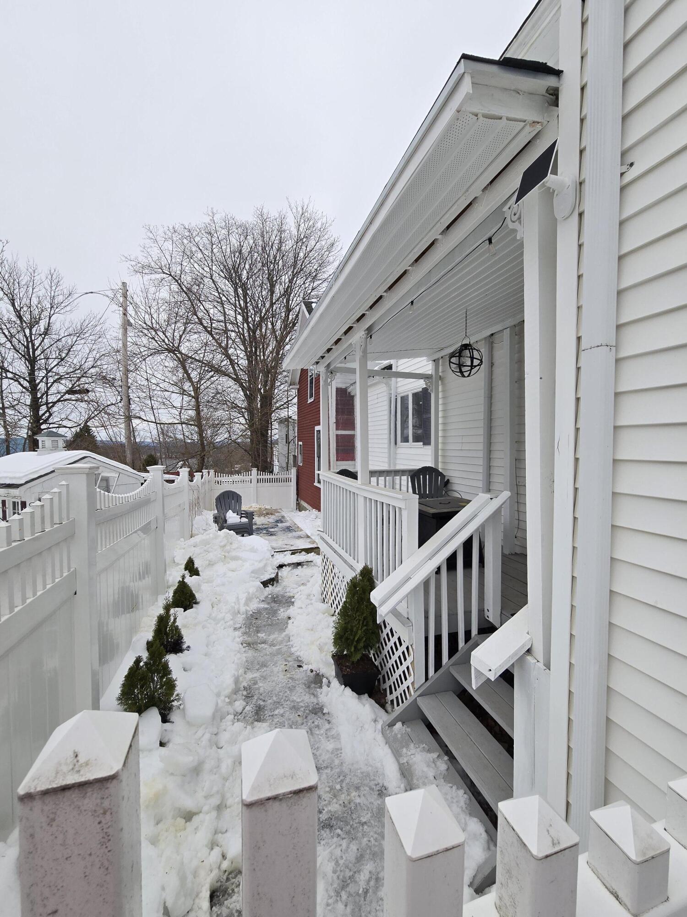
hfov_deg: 89.9
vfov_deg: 106.2
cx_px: 344
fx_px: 344
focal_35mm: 13
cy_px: 458
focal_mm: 2.2
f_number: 2.2
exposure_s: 1/887
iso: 50
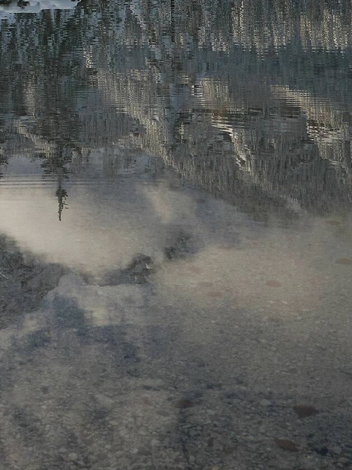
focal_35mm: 66
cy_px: -76
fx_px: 895
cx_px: 17
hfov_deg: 21.6
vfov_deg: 26.5
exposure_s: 1/250
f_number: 9
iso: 100
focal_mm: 16
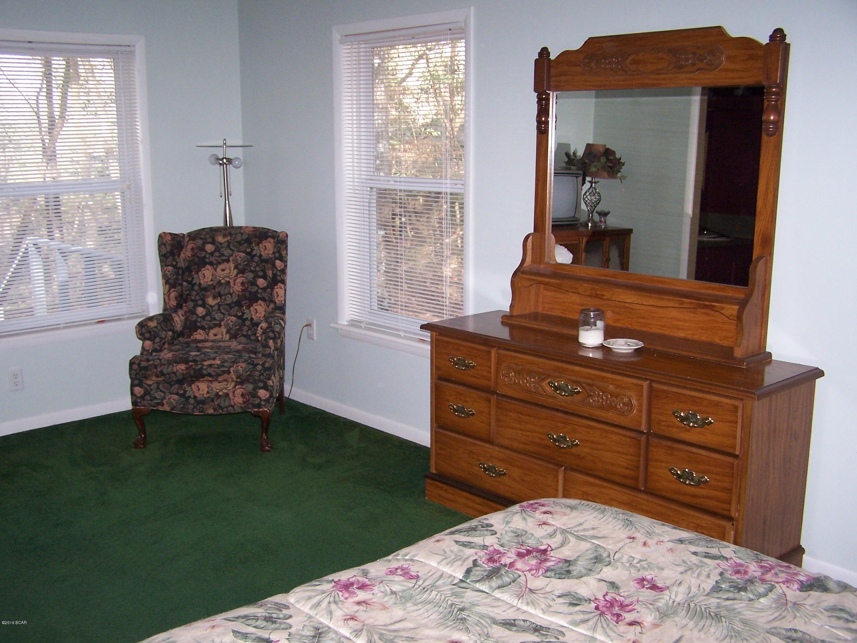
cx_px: 428
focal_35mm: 38
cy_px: 322
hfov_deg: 49.0
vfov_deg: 37.7
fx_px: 941
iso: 140
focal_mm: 6.3
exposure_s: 1/60
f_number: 2.8
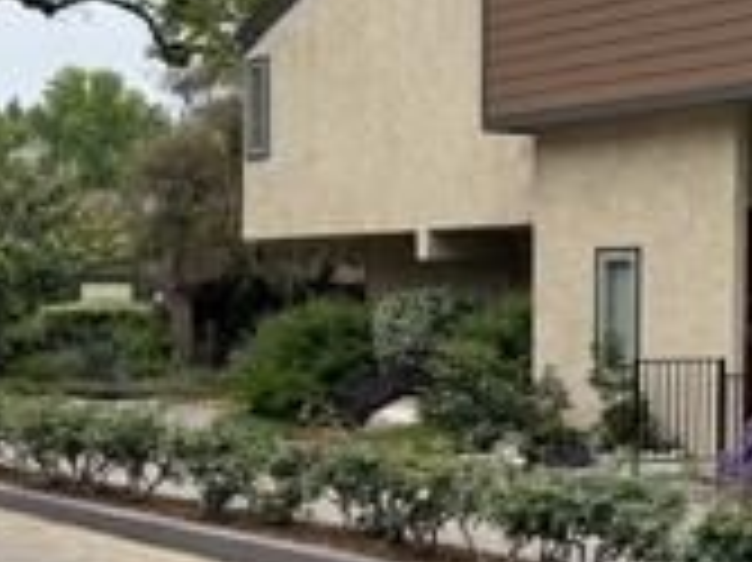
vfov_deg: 16.0
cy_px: 355
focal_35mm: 92
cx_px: 401
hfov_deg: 21.3
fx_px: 1997
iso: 80
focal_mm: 6.76
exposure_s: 1/1923
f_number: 1.78
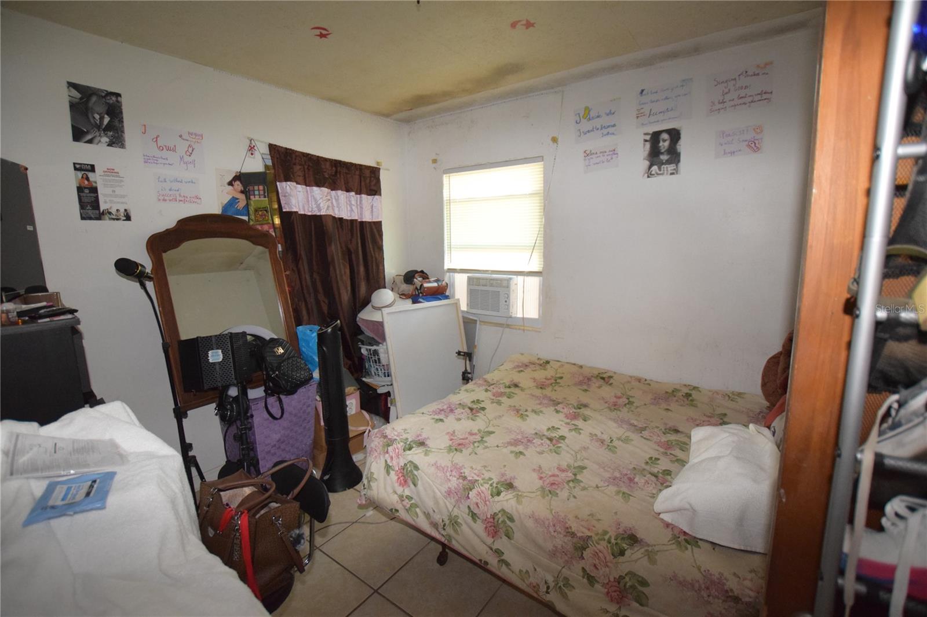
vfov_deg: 77.3
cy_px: 308
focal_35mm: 15
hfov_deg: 100.4
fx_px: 386
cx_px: 464
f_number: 3.5
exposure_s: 1/60
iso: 3200
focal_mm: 10
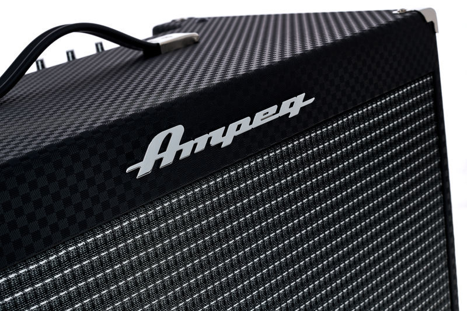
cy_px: 156
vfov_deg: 27.0
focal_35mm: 50
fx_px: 648
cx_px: 234
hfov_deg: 39.6
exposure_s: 1/15
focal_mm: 50
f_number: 16
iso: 64
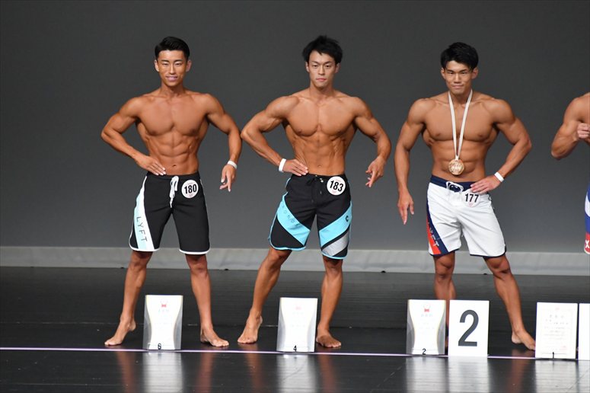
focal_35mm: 375
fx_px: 6143
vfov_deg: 3.7
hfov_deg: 5.5
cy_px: 196
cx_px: 295
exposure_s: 1/400
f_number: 5.6
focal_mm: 250
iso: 5000
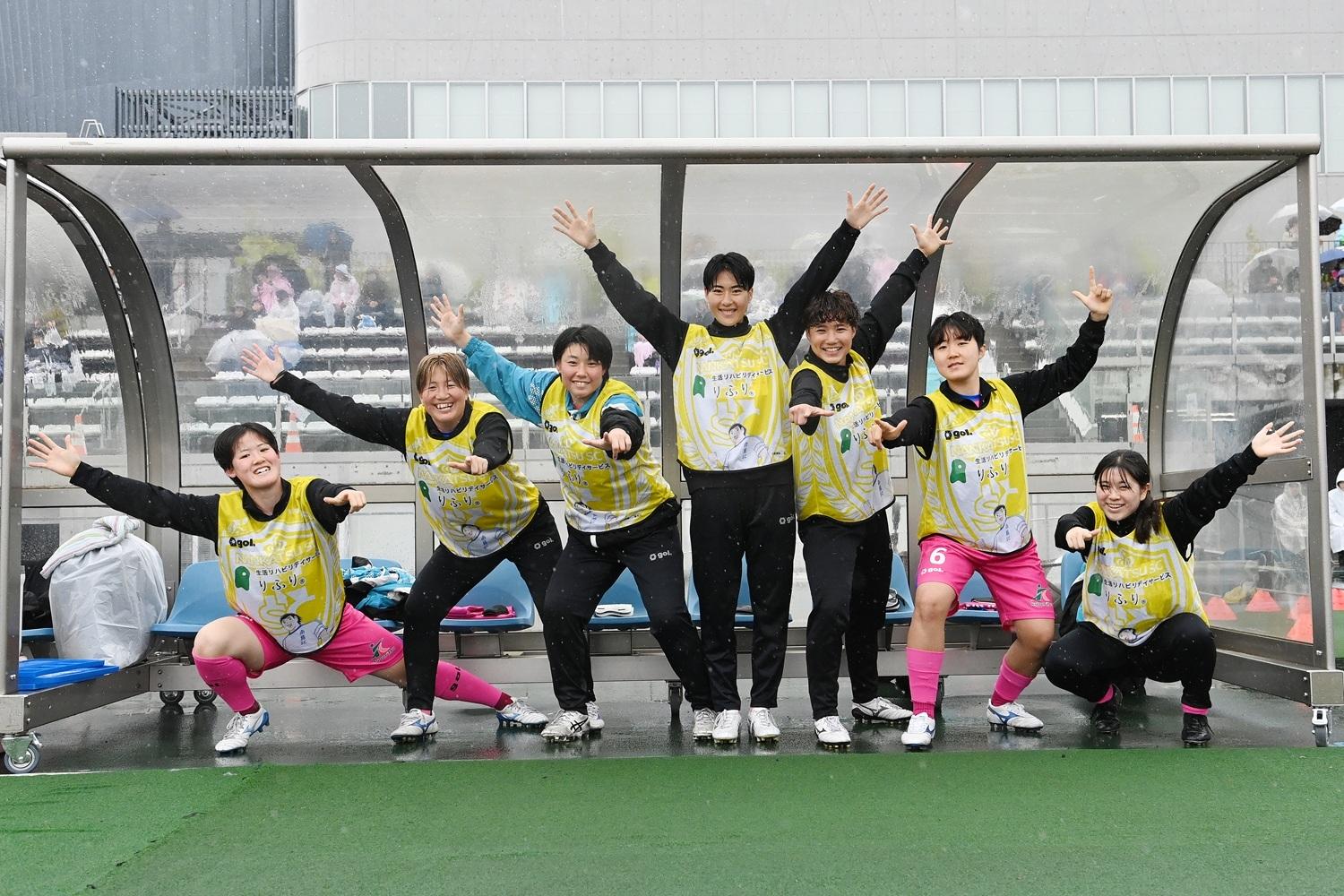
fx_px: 1419
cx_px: 672
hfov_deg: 50.7
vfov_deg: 35.1
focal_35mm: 38
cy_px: 448
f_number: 8
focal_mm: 38
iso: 3200
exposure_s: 1/2000
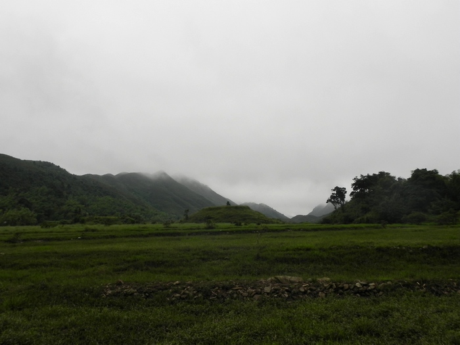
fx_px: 492
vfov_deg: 38.7
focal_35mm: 37
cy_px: 172
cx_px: 230
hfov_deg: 50.1
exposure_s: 1/253
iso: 160
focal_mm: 6.6
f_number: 5.6
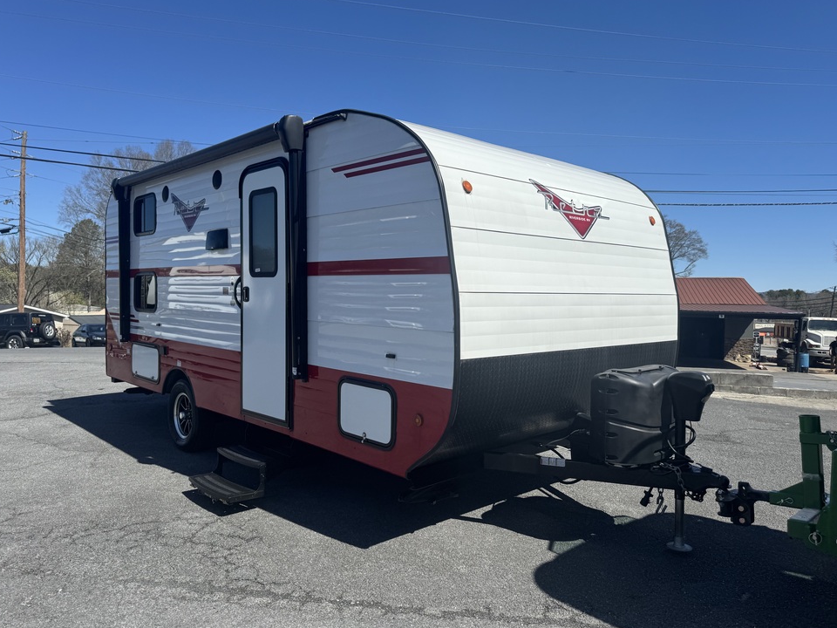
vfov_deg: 54.9
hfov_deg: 69.4
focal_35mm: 25
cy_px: 309
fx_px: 604
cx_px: 423
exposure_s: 1/5814
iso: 80
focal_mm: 6.76
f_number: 1.78
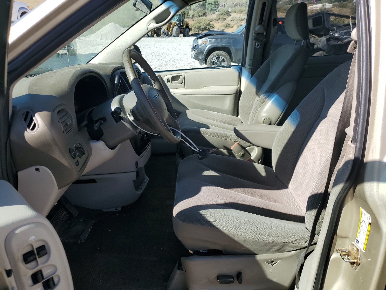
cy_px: 145
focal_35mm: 26
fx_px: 290
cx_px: 193
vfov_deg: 53.1
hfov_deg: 67.3
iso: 50
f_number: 1.5
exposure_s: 1/1429
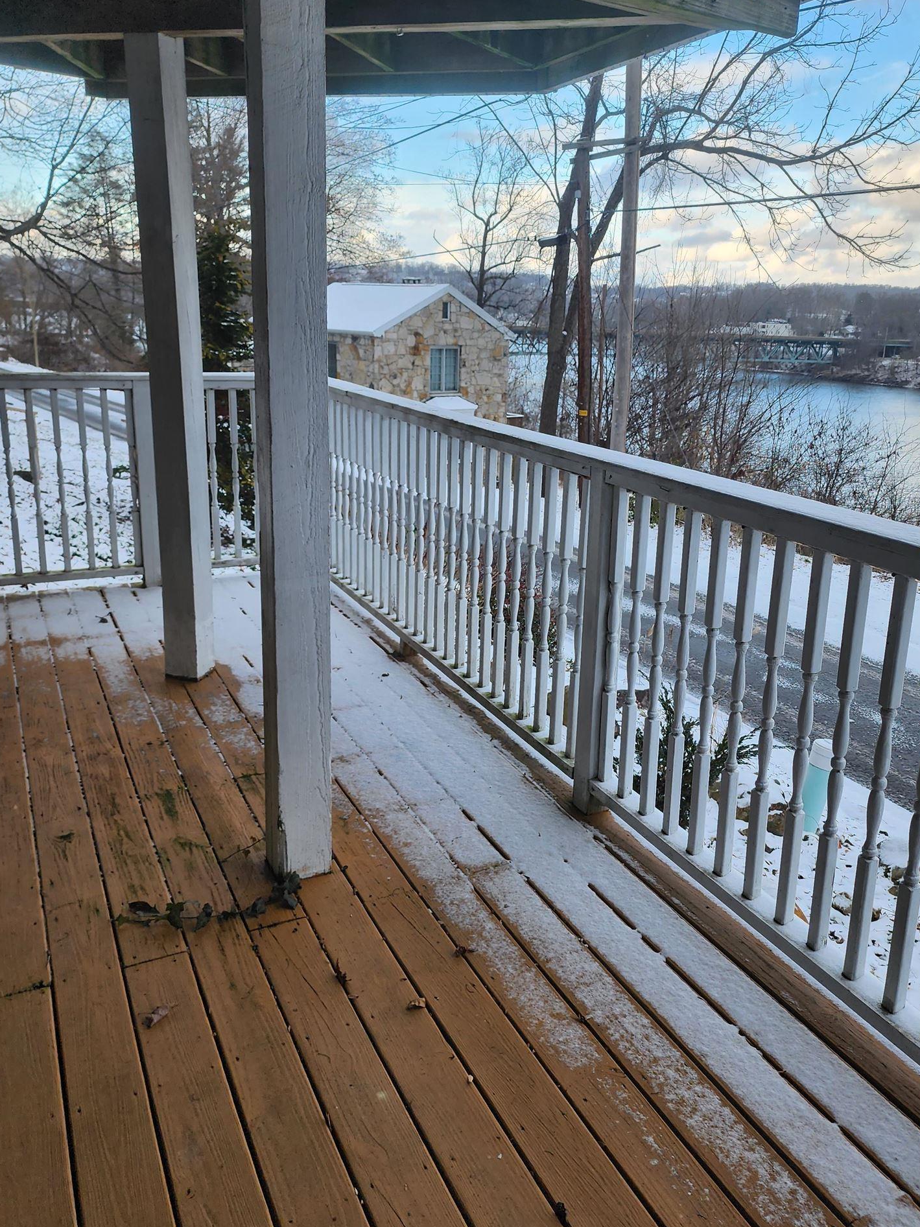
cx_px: 514
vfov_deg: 63.4
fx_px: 993
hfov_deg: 49.6
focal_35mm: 28
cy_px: 576
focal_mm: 6.4
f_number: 1.8
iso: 32
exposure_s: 1/180
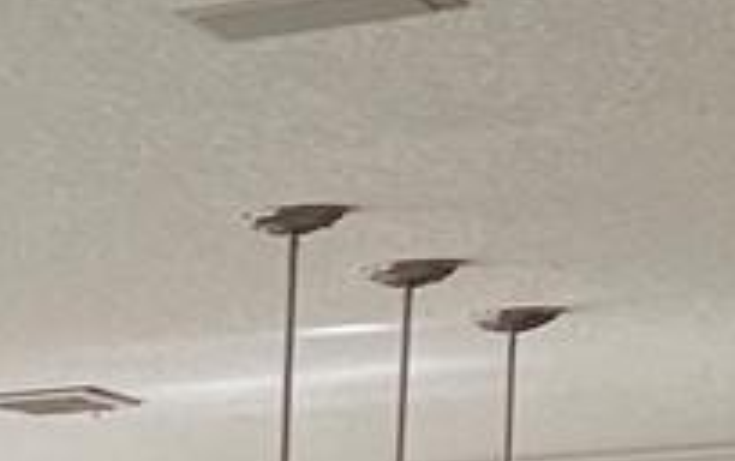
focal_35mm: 216
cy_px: 1383
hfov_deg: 7.3
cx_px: -2108
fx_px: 4331
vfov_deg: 5.7
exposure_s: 1/224
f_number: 1.5
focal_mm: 5.7
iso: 40
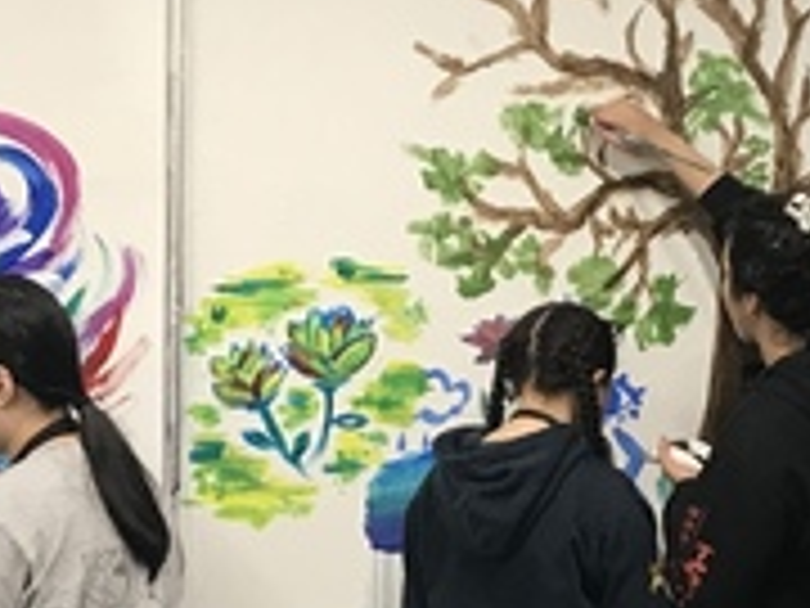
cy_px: 631
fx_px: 2036
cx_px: 639
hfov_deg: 22.2
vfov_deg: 16.6
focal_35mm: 87
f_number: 1.8
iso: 32
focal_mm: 3.99
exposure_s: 1/30
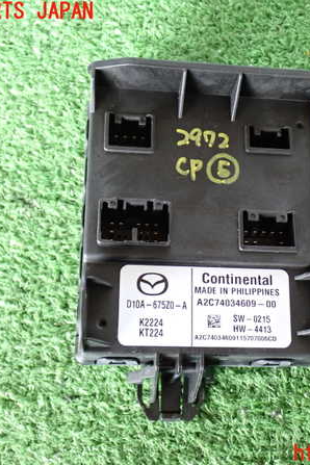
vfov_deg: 37.5
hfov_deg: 25.3
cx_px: 216
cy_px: 233
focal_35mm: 53
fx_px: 685
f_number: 2.7
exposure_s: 1/40
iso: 640
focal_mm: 6.83
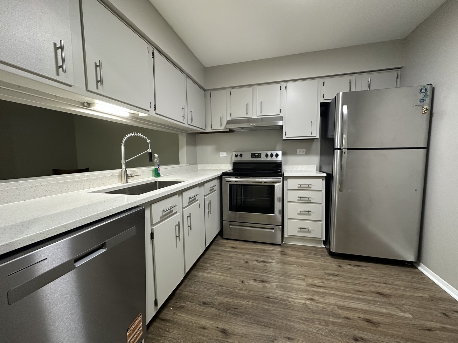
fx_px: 185
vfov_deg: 85.7
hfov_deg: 102.1
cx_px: 229
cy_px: 172
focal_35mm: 14
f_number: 2.2
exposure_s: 1/60
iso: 320
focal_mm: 2.22
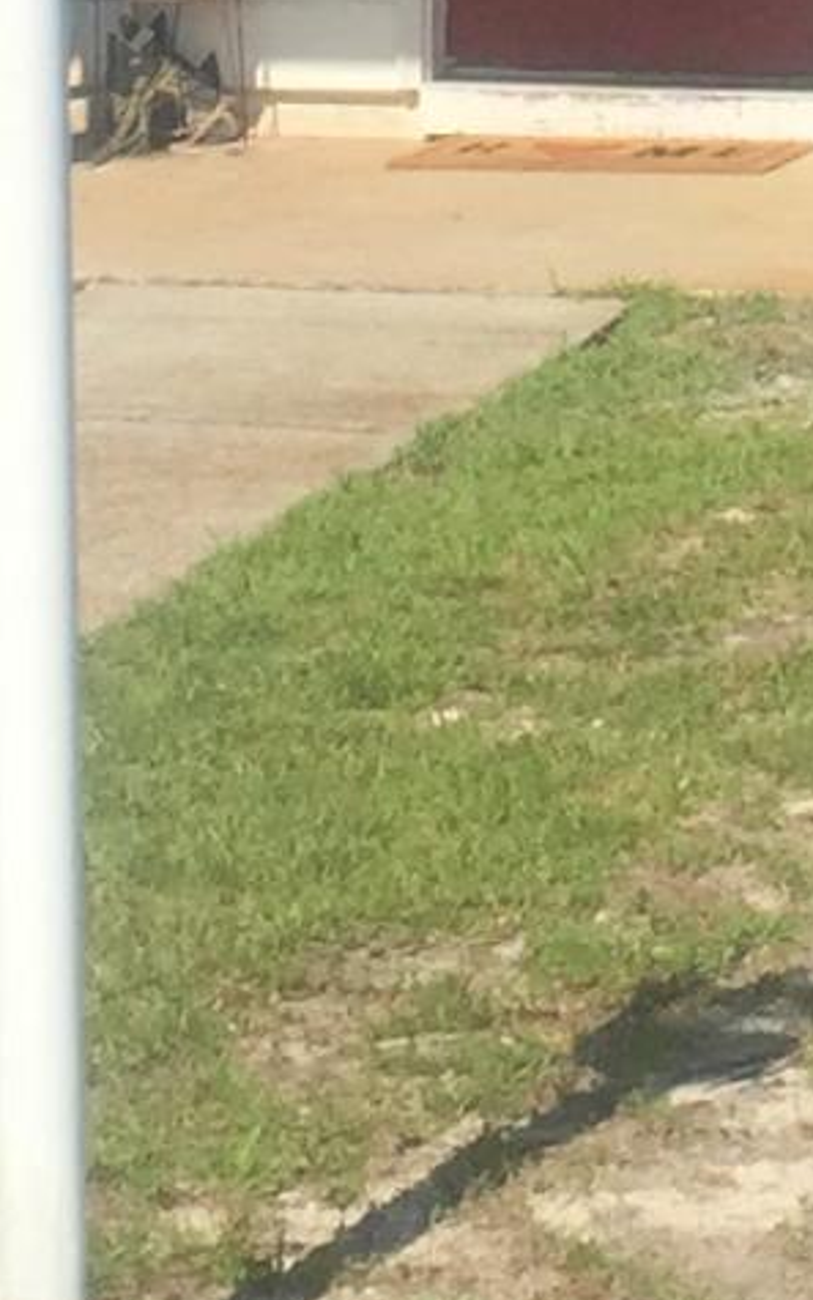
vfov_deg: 10.3
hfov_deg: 6.7
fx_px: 6875
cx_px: 1213
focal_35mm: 194
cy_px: -922
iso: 32
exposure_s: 1/2326
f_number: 2.2
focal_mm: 4.15
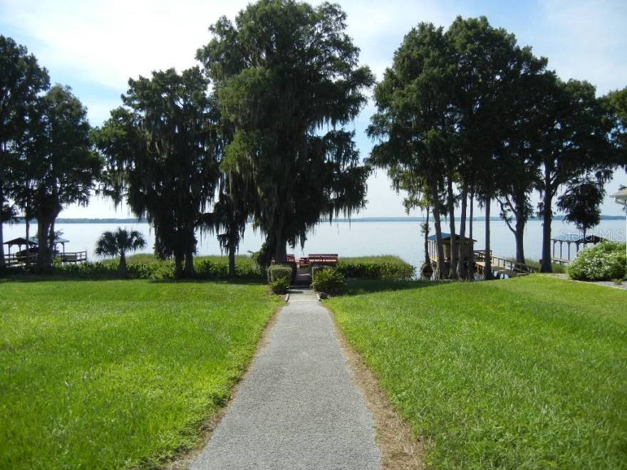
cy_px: 235
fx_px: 543
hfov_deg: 60.0
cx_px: 314
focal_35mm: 30
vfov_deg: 46.8
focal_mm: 5.4
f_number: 7
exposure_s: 1/406
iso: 160
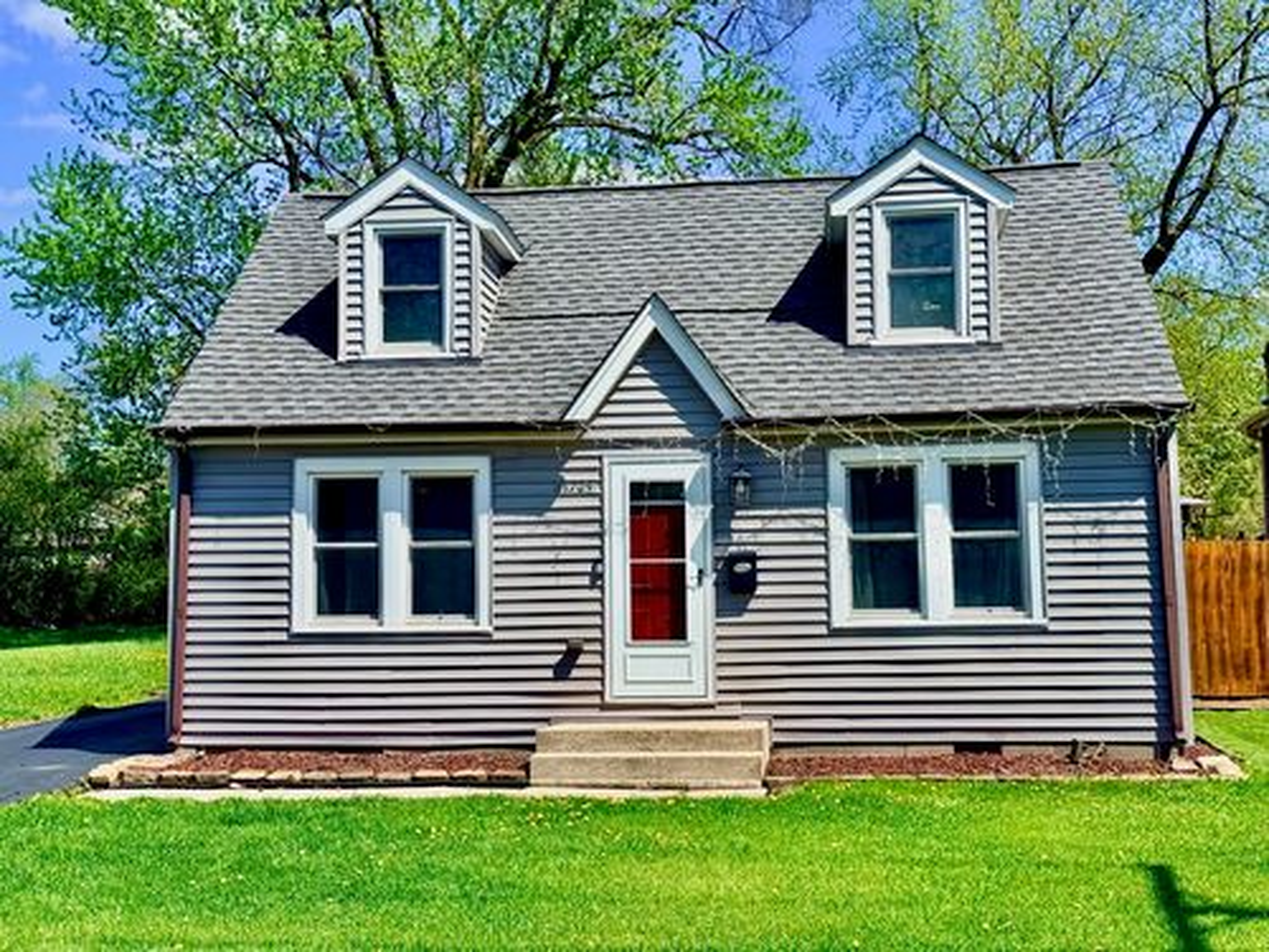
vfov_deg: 30.3
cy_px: 476
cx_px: 634
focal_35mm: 48
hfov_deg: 39.7
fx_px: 1760
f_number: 1.78
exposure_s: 1/5208
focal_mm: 6.76
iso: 64
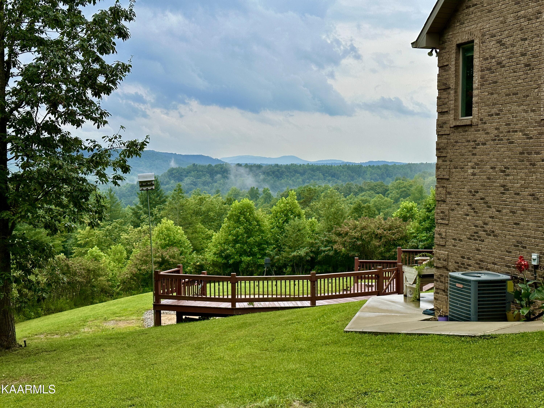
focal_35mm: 48
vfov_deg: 30.3
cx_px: 272
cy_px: 204
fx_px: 754
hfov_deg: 39.7
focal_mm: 6.86
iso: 64
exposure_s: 1/3367
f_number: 1.78
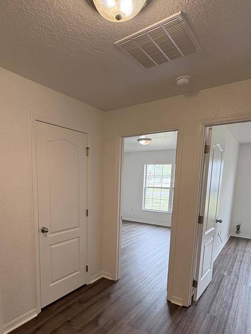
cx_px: 102
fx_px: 213
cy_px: 211
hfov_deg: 60.6
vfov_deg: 74.9
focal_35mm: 22
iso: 125
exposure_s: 1/120
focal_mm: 2.22
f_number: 2.2
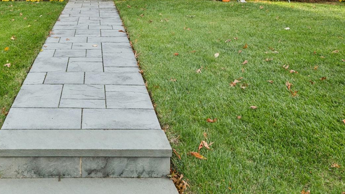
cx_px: 85
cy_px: -27
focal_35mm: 45
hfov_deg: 43.9
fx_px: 412
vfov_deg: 24.5
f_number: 9
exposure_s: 1/100
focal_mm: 22
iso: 250
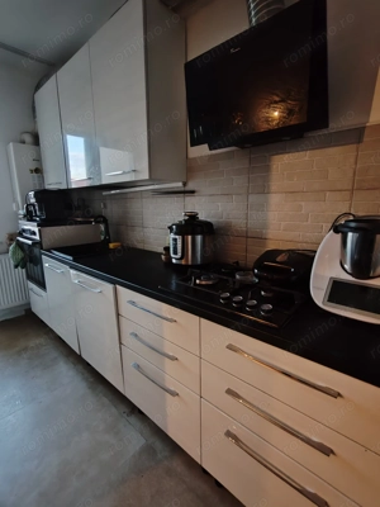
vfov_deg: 94.5
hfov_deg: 78.1
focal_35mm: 16
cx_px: 190
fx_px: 234
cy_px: 254
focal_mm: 1.96
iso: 1000
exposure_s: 1/25
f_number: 2.2
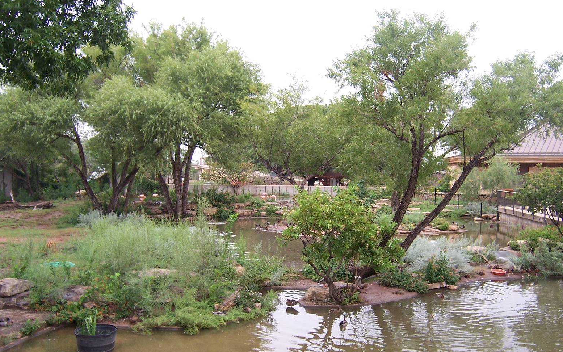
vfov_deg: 35.3
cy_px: 202
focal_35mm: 36
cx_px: 280
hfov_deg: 54.0
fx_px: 552
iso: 80
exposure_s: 1/90
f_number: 3.4
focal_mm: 5.5
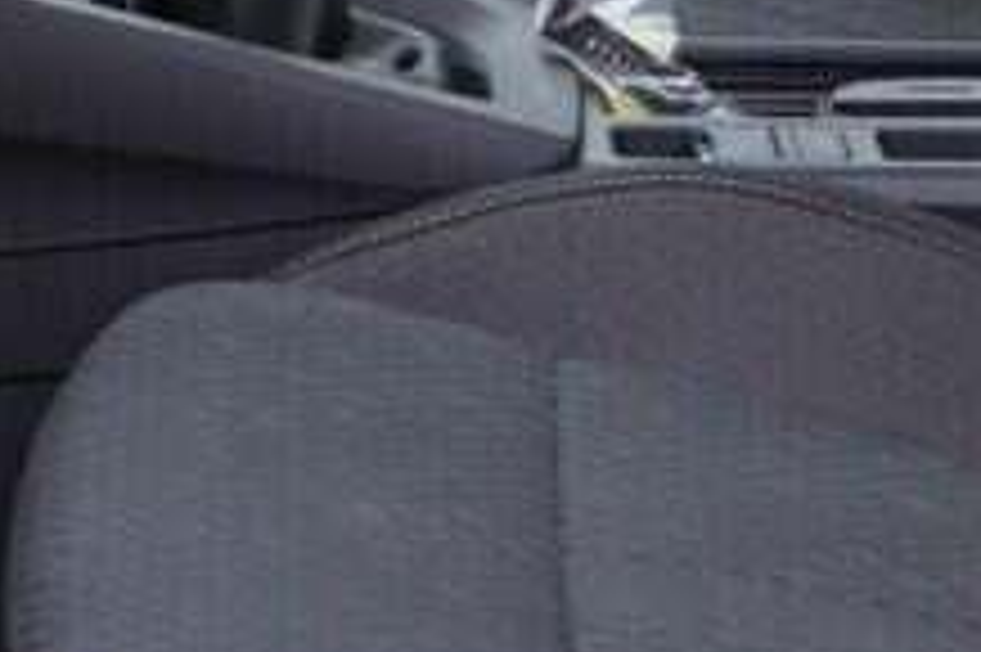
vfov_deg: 7.6
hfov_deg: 12.1
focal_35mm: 169
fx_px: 4602
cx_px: 702
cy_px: -839
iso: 125
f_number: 3.2
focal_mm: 24
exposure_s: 1/50
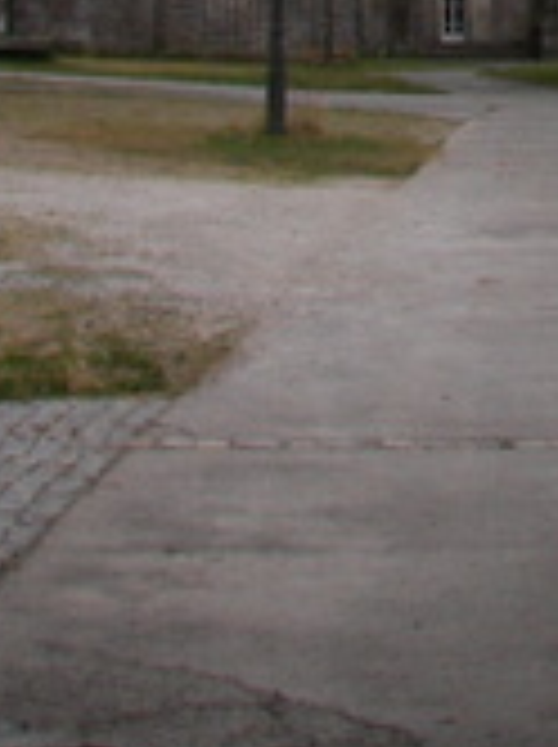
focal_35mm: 129
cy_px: -405
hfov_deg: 11.1
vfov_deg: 14.2
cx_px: 790
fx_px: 2780
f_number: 4
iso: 100
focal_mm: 6
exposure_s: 1/1000
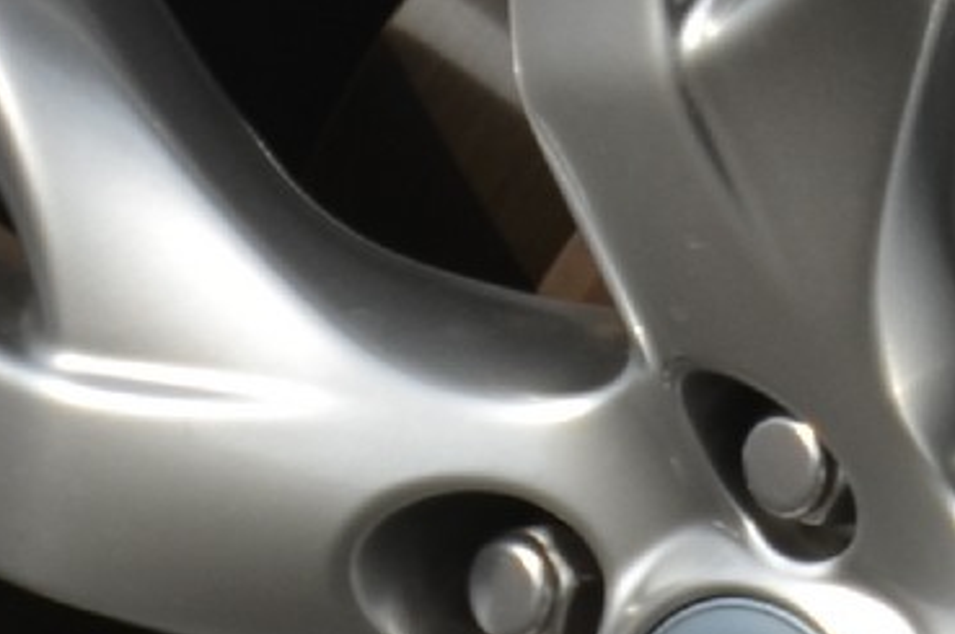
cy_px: -352
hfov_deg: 3.6
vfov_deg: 2.5
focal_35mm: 558
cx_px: 2373
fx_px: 14793
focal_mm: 55
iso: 100
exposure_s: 1/250
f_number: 8
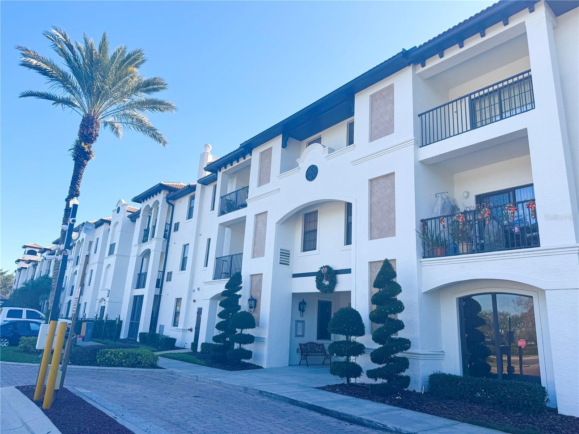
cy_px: 217
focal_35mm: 24
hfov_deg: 71.6
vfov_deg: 56.8
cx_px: 290
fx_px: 401
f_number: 1.78
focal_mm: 6.76
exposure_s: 1/2105
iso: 80
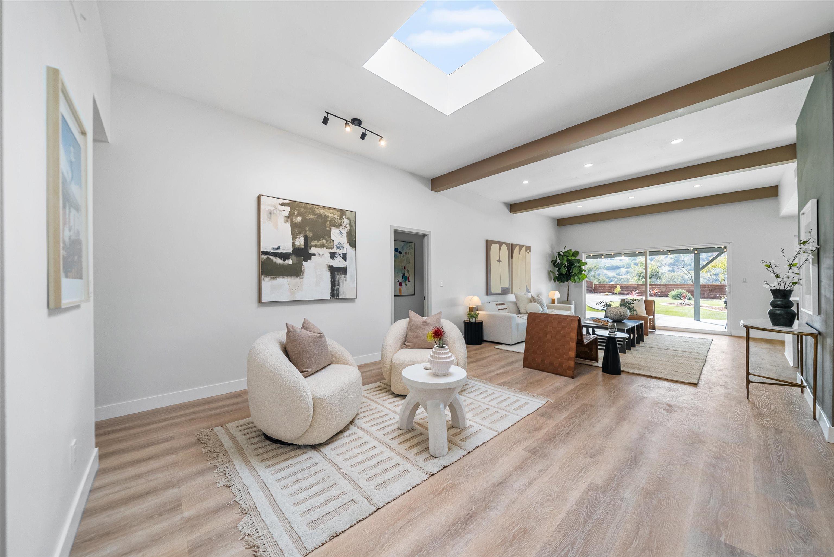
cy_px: 278
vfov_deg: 90.1
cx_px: 417
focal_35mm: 12
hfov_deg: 112.6
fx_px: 278
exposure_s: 1/500
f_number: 6.3
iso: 250
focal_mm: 12
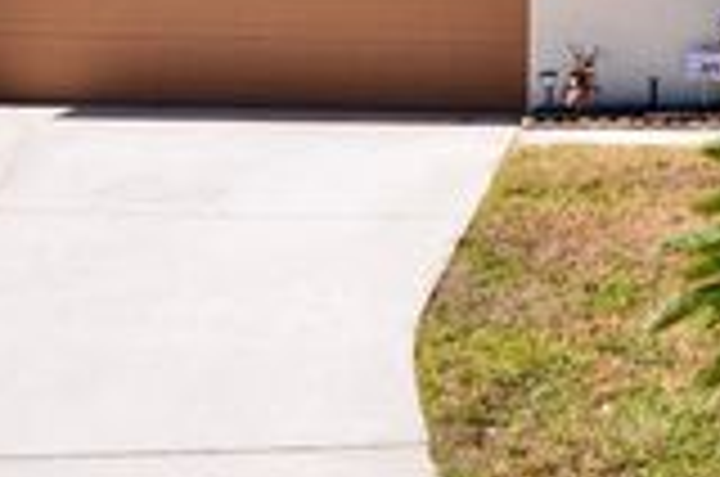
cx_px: 567
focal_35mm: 75
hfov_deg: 26.6
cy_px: -108
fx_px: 1497
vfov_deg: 17.2
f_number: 9
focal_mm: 16
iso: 100
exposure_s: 1/160
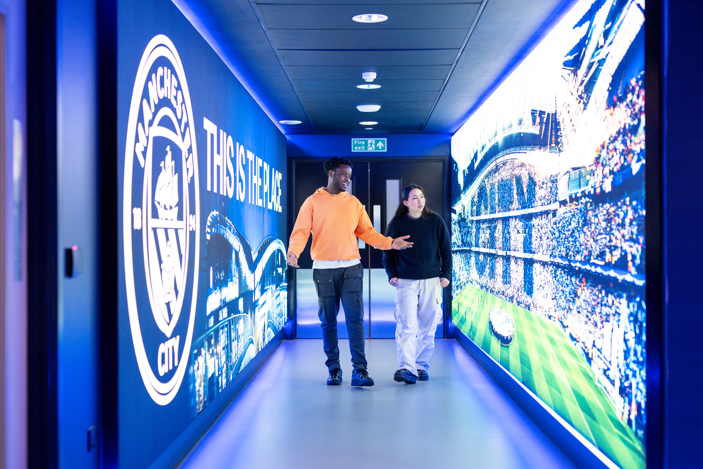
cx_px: 352
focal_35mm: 50
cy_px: 234
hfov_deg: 39.6
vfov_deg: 27.0
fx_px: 976
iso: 320
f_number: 2.2
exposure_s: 1/250
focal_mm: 50
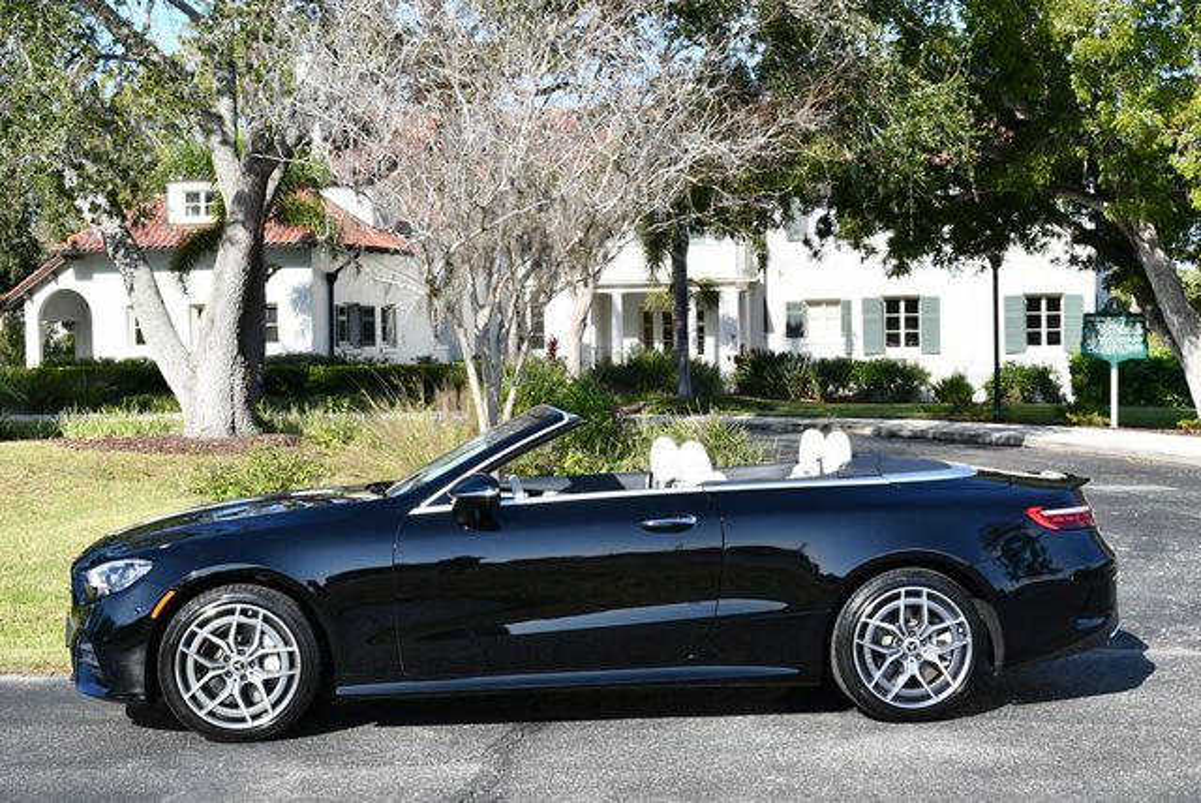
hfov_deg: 33.4
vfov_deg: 22.7
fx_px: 2003
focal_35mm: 60
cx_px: 600
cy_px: 402
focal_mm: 30
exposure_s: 1/250
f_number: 8
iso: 160
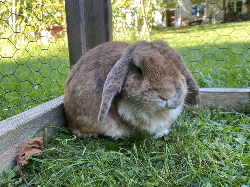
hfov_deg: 67.3
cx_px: 125
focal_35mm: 26
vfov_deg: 53.1
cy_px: 94
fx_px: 188
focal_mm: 4.25
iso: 50
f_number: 1.8
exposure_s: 1/121
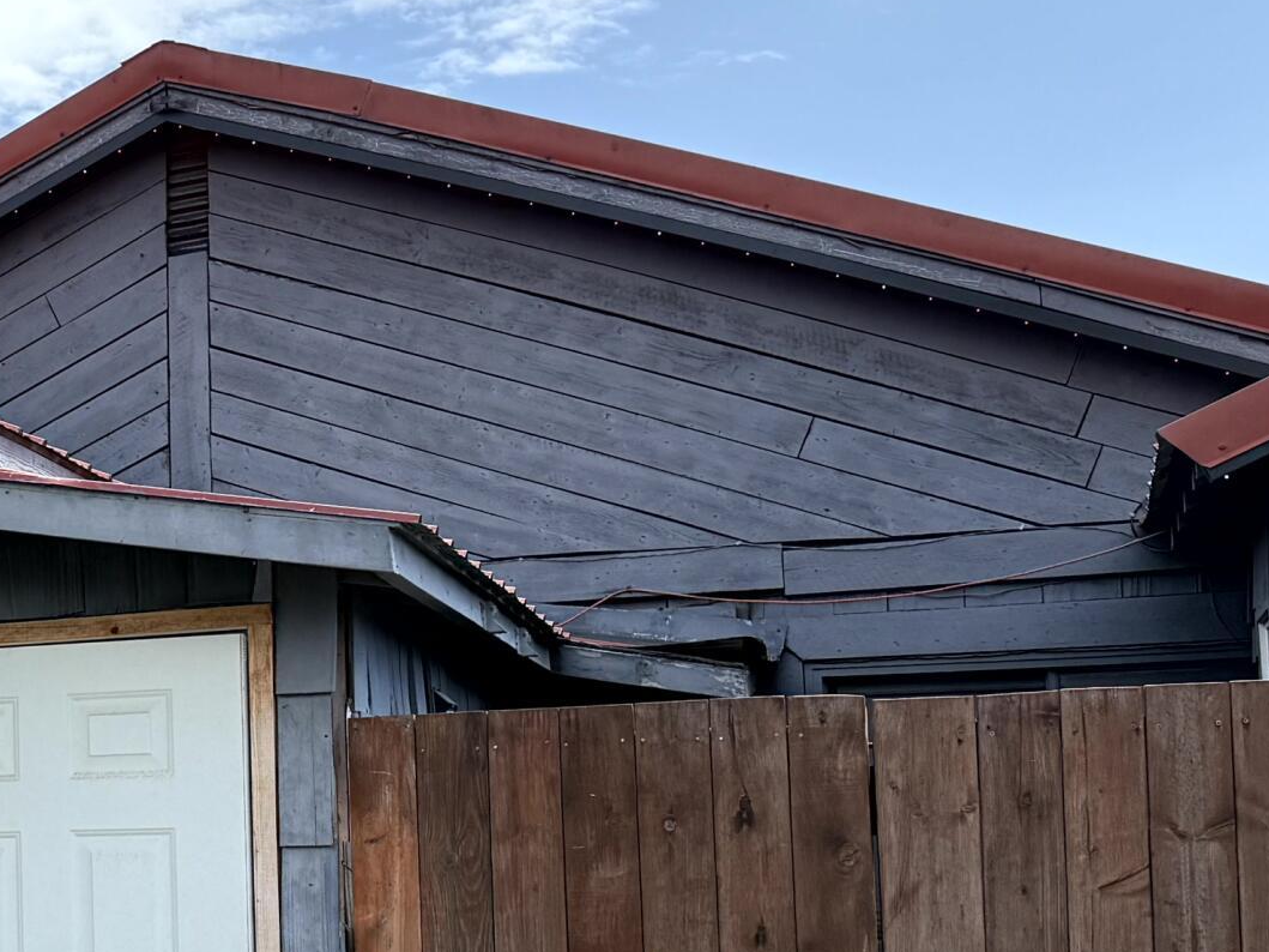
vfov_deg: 21.4
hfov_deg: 25.4
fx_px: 2493
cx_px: -283
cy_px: 743
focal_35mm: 68
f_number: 1.78
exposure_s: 1/4167
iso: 100
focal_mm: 6.76
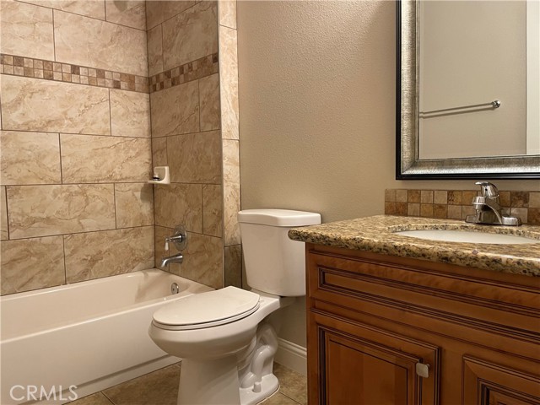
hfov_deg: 67.3
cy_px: 202
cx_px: 270
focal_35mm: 26
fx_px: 406
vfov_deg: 53.1
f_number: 1.6
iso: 160
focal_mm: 4.2
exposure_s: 1/60
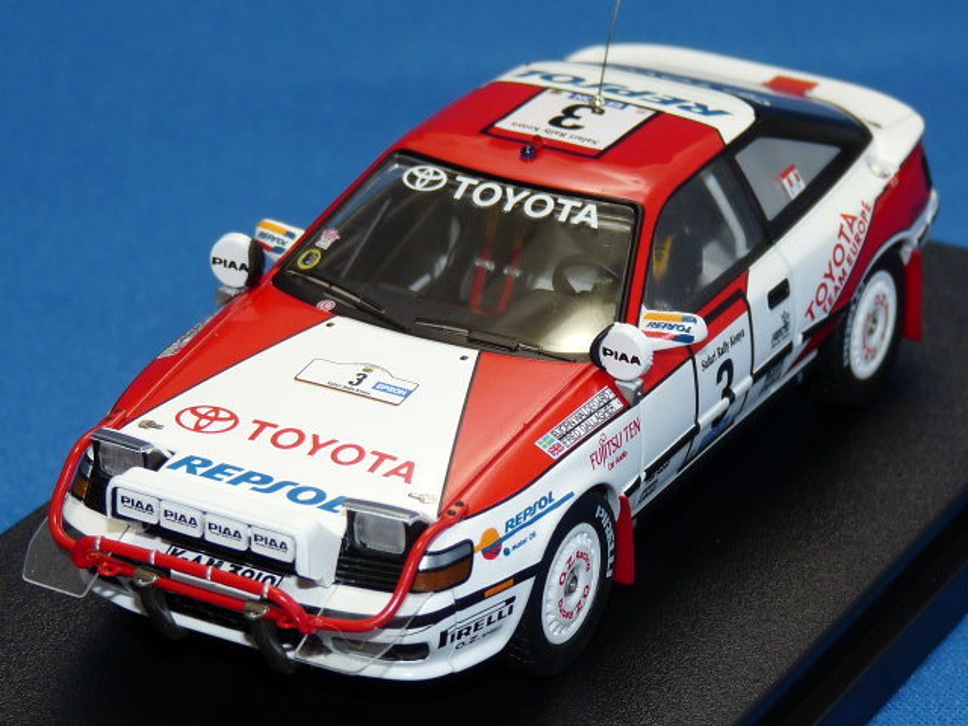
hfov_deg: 13.3
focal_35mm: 149
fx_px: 4167
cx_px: 484
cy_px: 363
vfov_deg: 10.0
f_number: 3.4
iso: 100
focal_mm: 14.9
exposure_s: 1/40
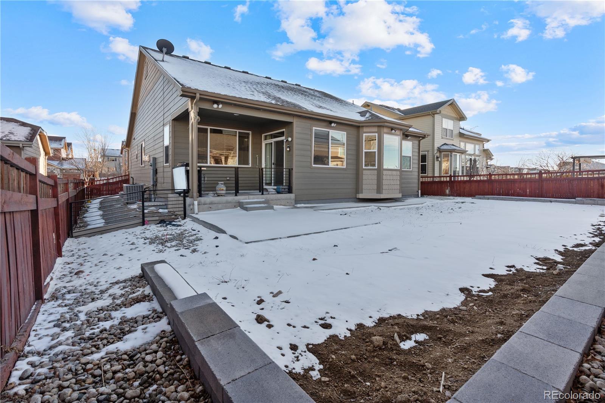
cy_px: 202
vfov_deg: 73.7
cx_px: 302
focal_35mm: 16
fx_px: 269
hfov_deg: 96.7
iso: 200
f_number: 9
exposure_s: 1/100
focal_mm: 16
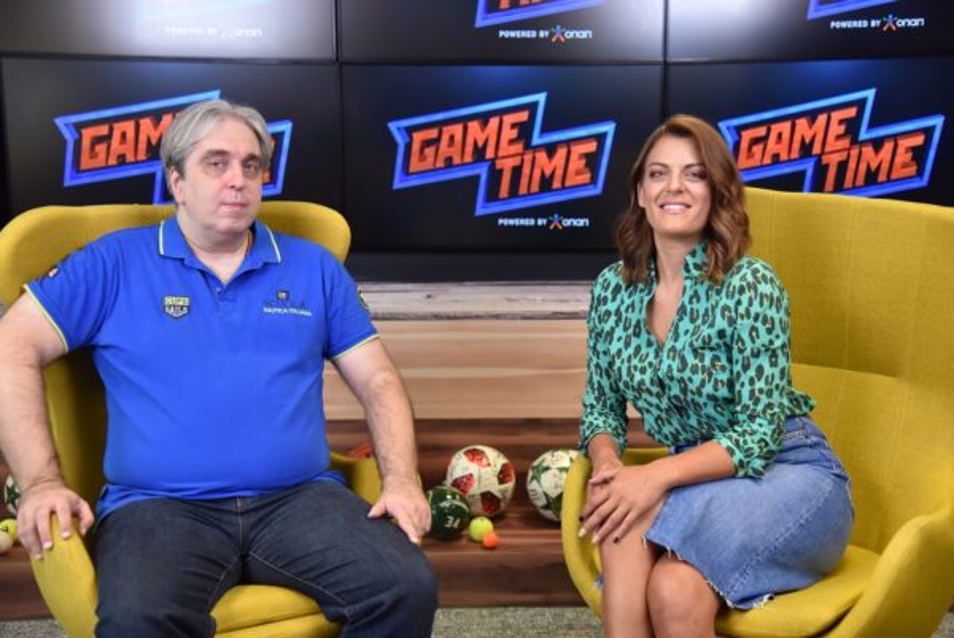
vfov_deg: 26.0
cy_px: 319
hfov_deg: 38.2
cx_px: 477
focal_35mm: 52
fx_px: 1379
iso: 1600
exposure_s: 1/400
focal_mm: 52
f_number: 4
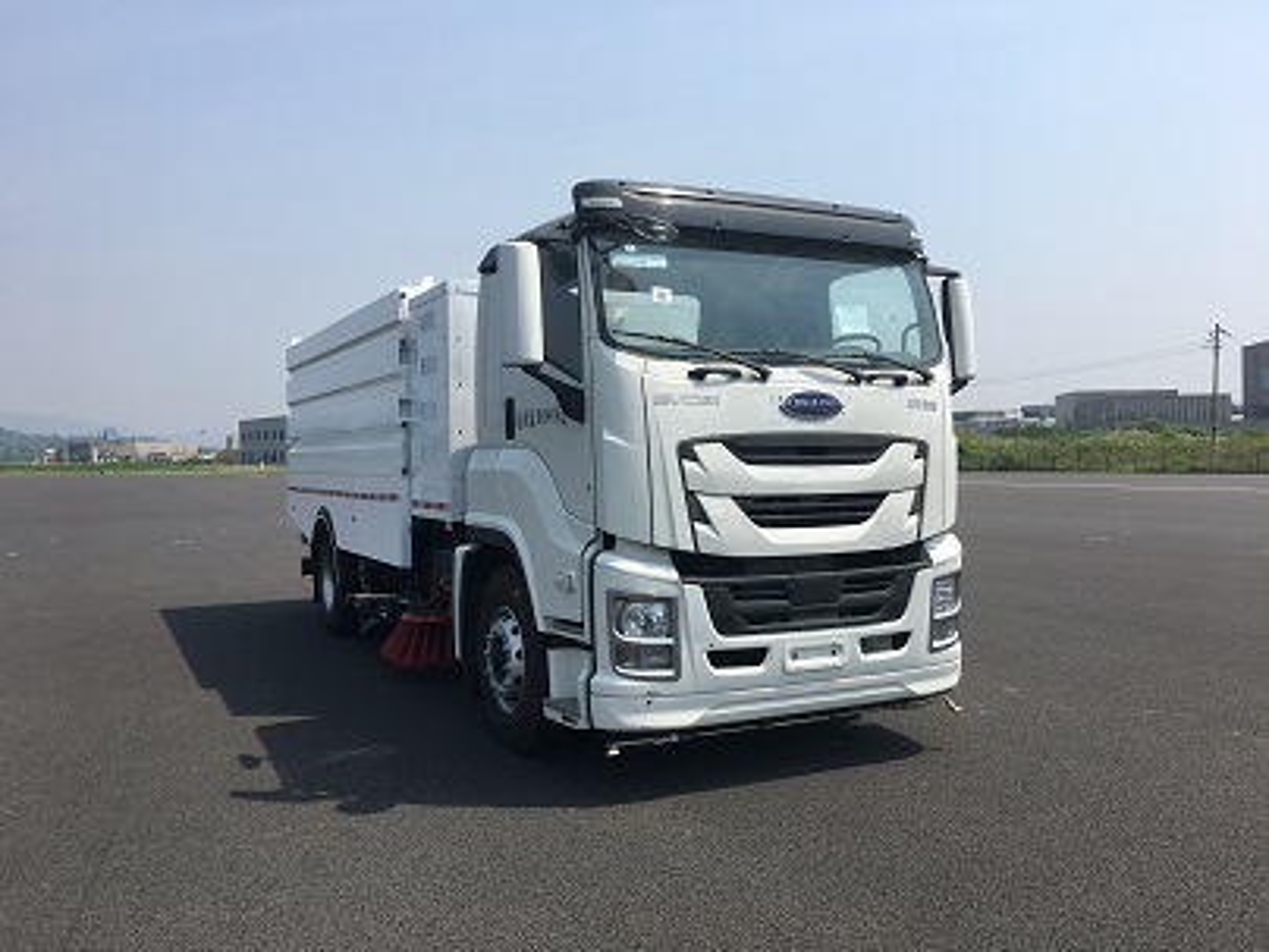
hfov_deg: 61.7
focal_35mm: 29
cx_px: 634
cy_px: 476
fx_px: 1063
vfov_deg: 48.2
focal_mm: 4.15
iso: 25
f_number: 2.2
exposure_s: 1/1538
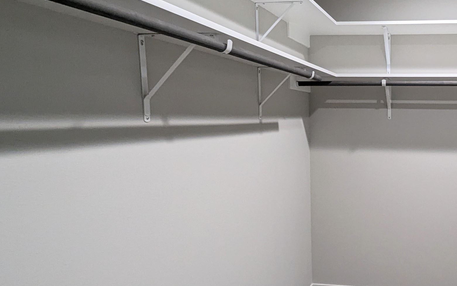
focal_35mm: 27
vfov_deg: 45.9
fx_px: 336
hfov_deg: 60.4
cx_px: 391
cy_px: 157
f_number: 2.2
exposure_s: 1/60
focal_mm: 1.95
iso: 111
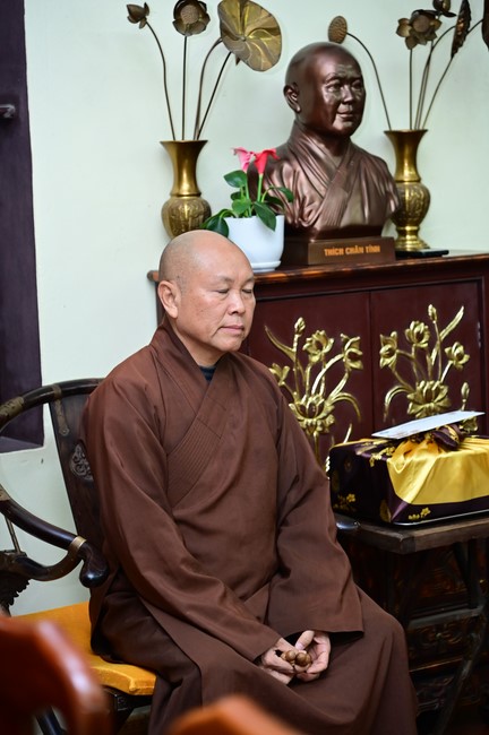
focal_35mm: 95
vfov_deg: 21.5
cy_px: 368
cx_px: 244
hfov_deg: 14.4
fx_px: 1940
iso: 2000
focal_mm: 95
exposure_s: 1/125
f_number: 4
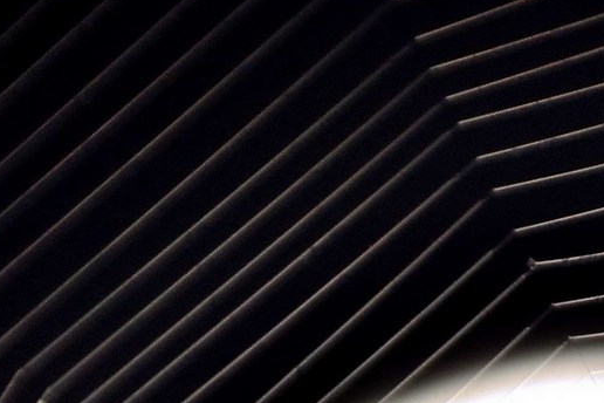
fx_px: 19880
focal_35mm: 1185
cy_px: 893
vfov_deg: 1.2
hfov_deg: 1.7
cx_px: 888
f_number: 10
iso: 400
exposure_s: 2
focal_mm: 170
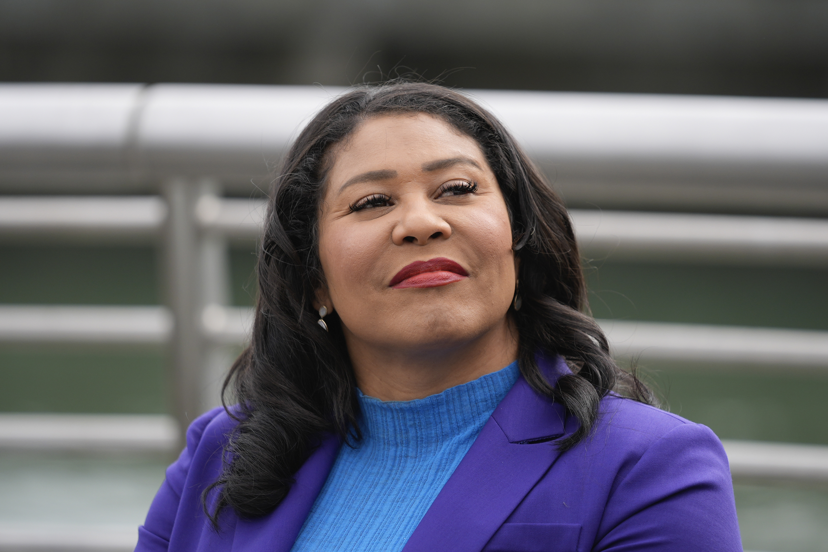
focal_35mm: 300
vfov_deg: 4.6
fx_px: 6900
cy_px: 276
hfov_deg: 6.9
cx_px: 414
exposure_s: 1/2000
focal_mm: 200
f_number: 2.8
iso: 250
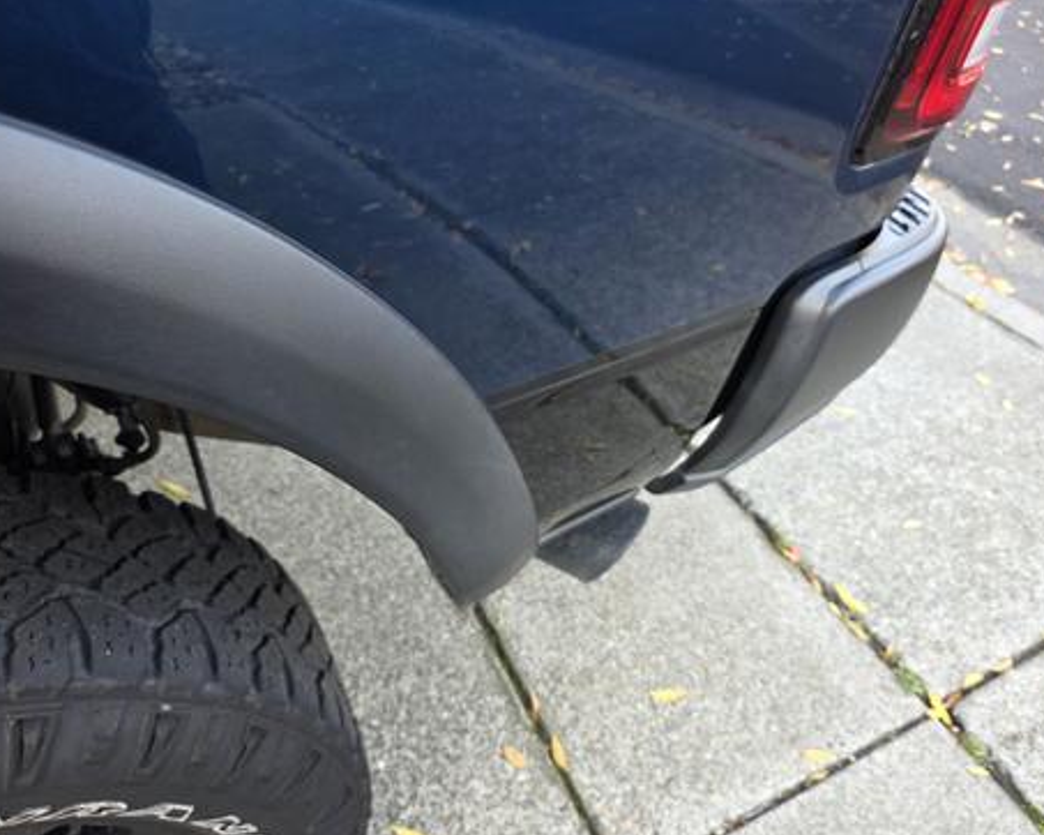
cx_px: 551
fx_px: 772
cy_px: 429
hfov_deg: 68.1
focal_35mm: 25
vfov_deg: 56.8
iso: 100
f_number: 1.7
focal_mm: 6.3
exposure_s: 1/180
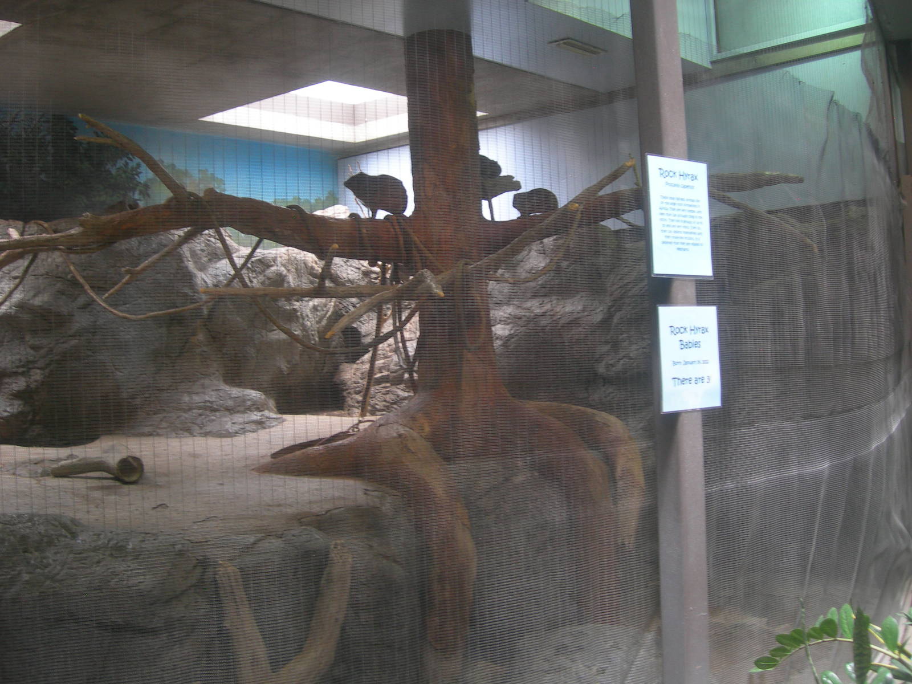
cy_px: 342
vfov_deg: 37.7
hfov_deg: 49.0
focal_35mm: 38
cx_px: 456
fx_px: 1001
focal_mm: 7.8
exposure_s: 1/22.7
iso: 50
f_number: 2.8
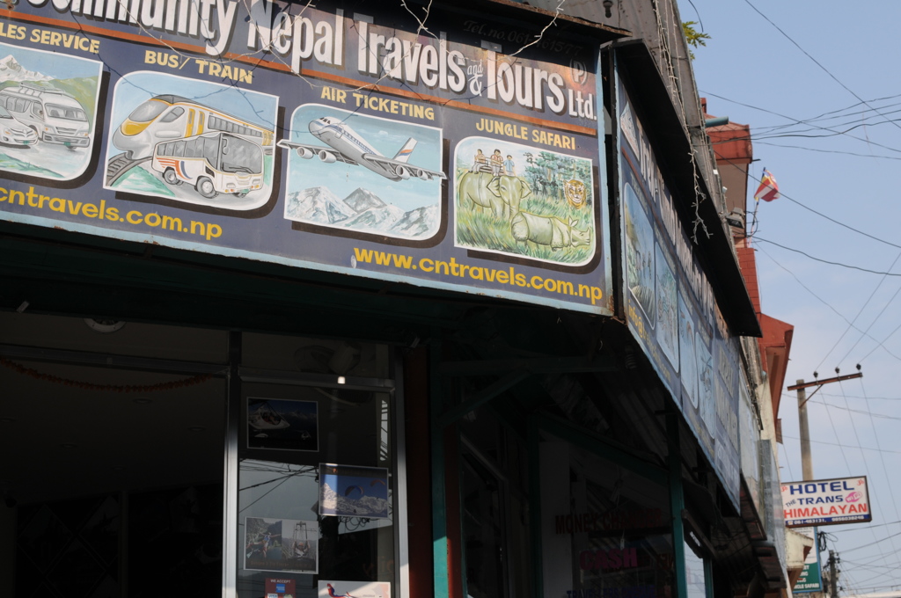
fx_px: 1312
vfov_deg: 25.7
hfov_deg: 37.9
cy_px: 299
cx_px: 450
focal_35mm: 52
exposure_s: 1/320
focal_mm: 35
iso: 200
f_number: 9
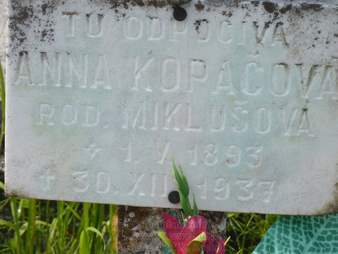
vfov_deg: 5.7
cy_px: 127
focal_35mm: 260
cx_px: 169
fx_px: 2539
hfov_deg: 7.6
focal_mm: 42.6
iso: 100
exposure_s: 1/500
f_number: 5.6
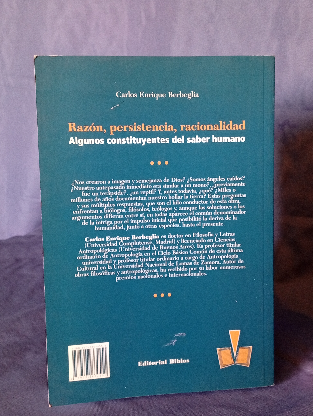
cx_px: 156
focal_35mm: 43
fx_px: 517
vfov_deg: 43.8
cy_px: 208
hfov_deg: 33.7
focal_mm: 3.98
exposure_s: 1/20
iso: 811
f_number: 1.8
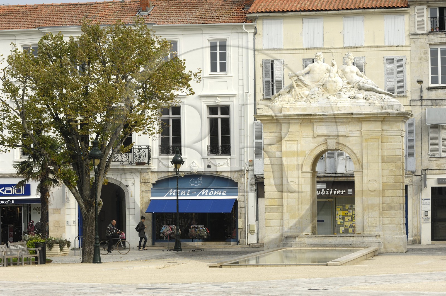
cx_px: 223
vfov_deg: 10.1
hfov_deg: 15.2
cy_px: 148
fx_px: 1670
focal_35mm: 135
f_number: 7.6
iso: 100
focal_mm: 90
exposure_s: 1/160
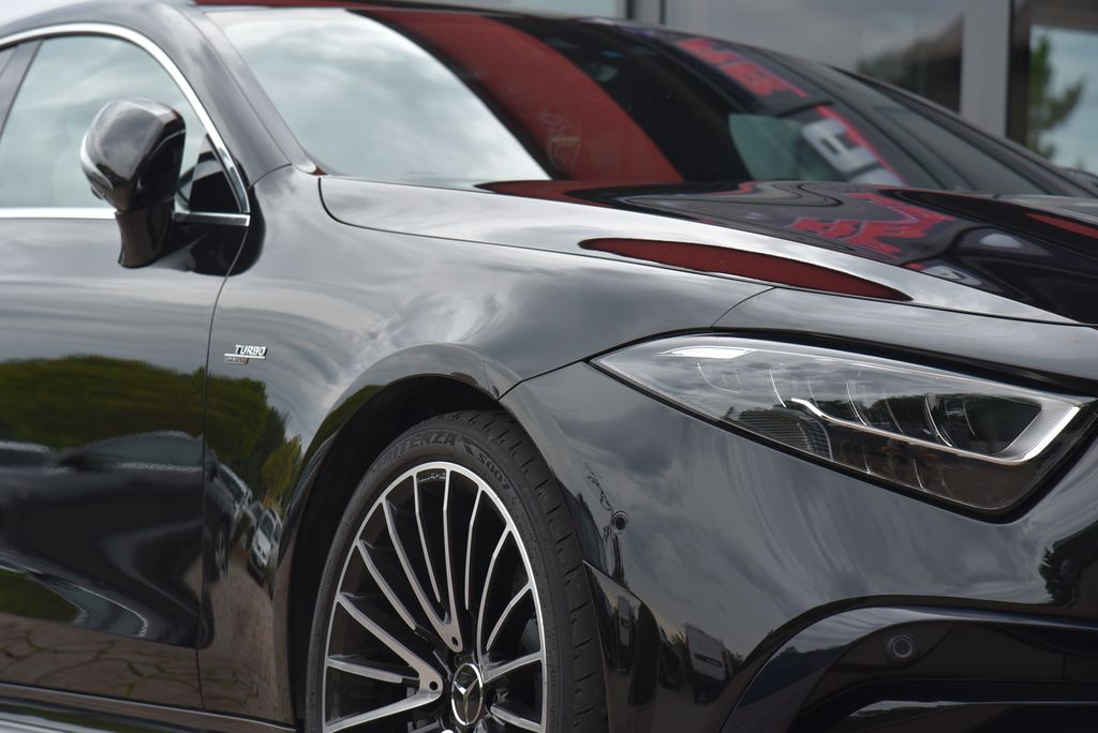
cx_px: 549
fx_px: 3662
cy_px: 366
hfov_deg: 17.1
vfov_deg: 11.4
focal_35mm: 120
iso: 500
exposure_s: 1/160
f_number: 6.3
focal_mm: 120
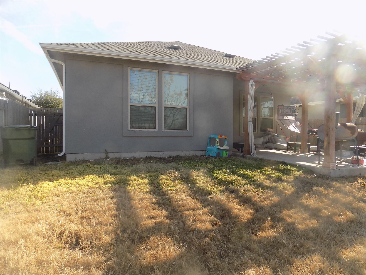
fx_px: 243
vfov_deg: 58.9
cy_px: 138
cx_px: 183
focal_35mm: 23
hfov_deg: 73.9
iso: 80
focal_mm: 4
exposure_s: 1/400
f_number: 3.1
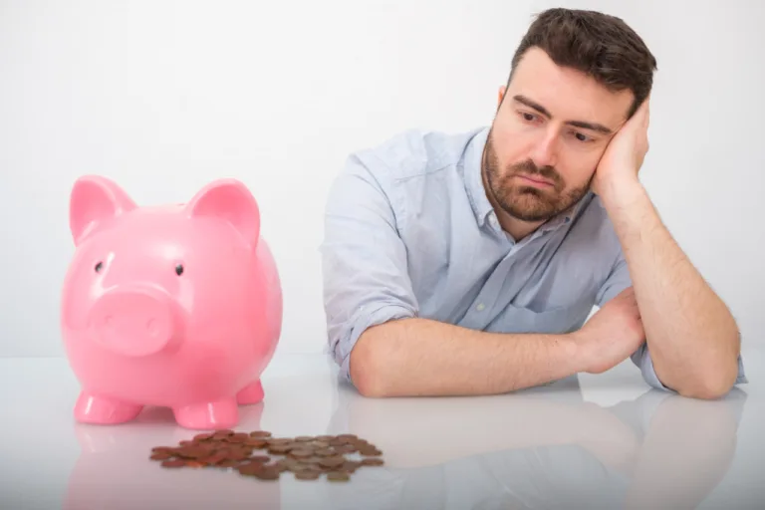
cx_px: 382
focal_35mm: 53
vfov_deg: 25.5
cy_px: 255
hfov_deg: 37.5
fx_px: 1126
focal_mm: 35
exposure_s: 1/250
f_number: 2.2
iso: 200
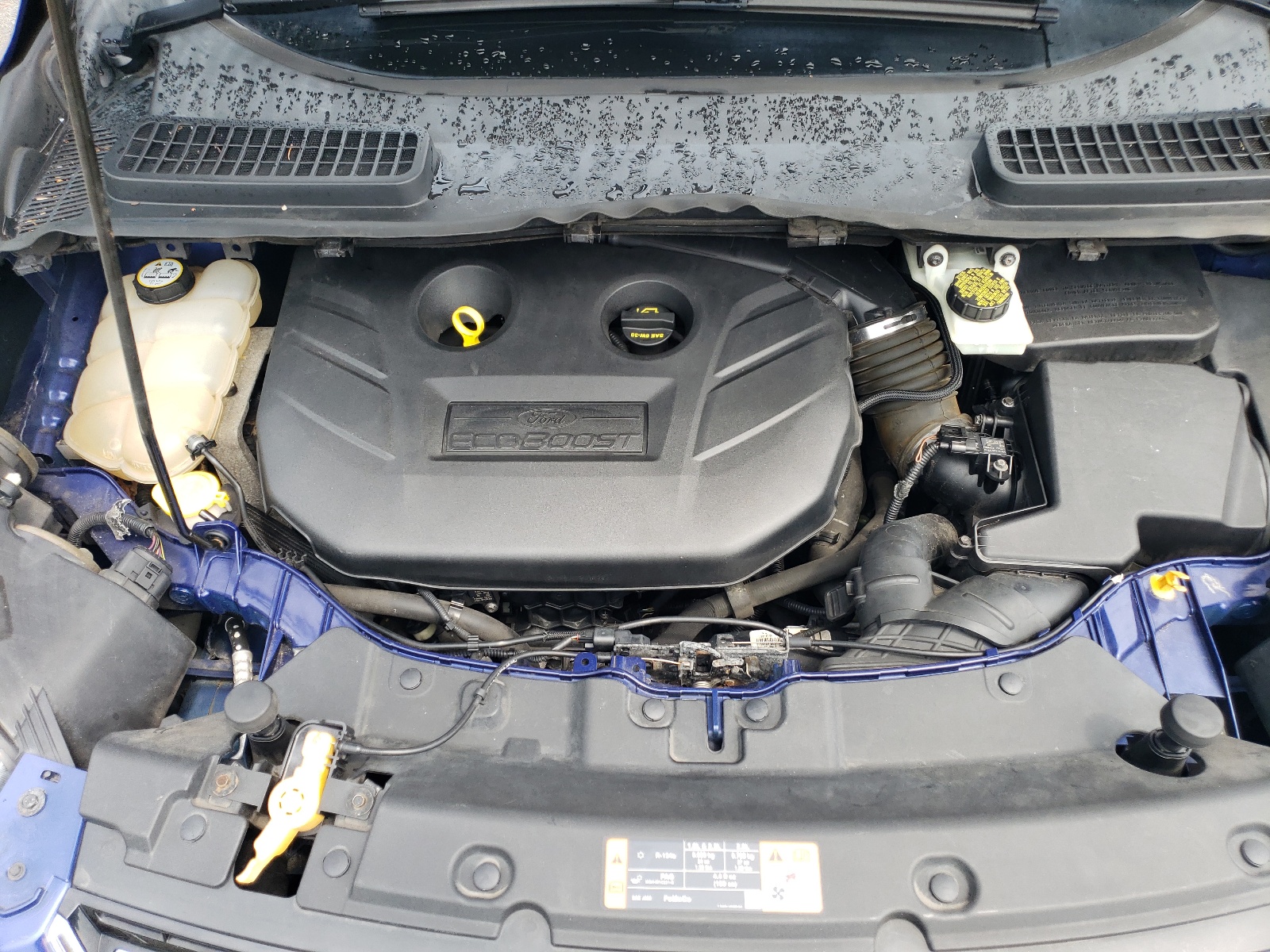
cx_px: 635
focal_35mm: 26
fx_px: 954
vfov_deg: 53.1
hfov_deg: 67.3
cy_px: 476
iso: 50
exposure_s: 1/417
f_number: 1.5
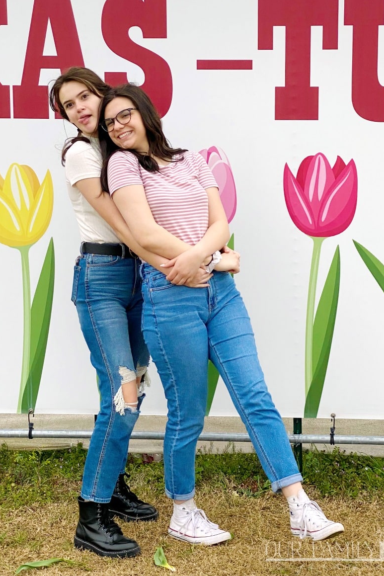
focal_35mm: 56
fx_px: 896
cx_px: 174
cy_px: 281
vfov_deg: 35.6
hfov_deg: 24.2
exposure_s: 1/1712
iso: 20
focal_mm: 6
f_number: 2
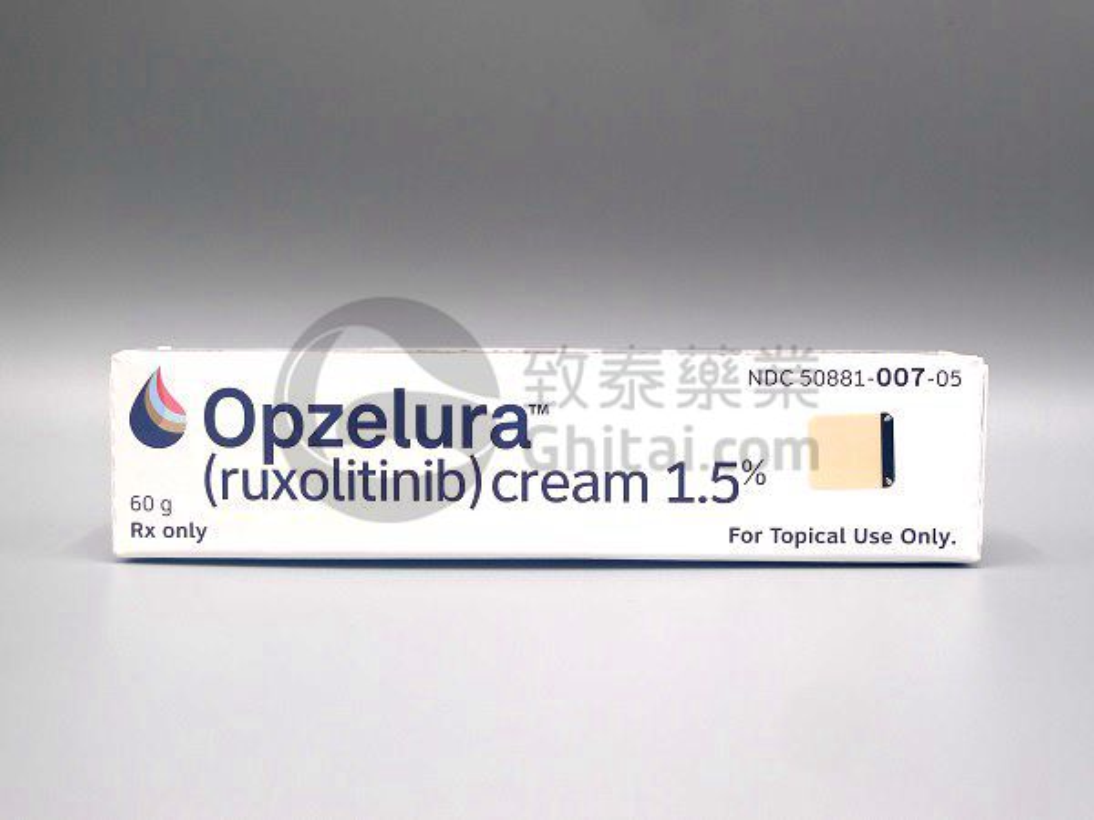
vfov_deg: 24.4
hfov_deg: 32.2
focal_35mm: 60
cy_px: 410
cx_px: 547
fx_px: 1896
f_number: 2.8
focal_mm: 12.8
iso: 80
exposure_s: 1/160
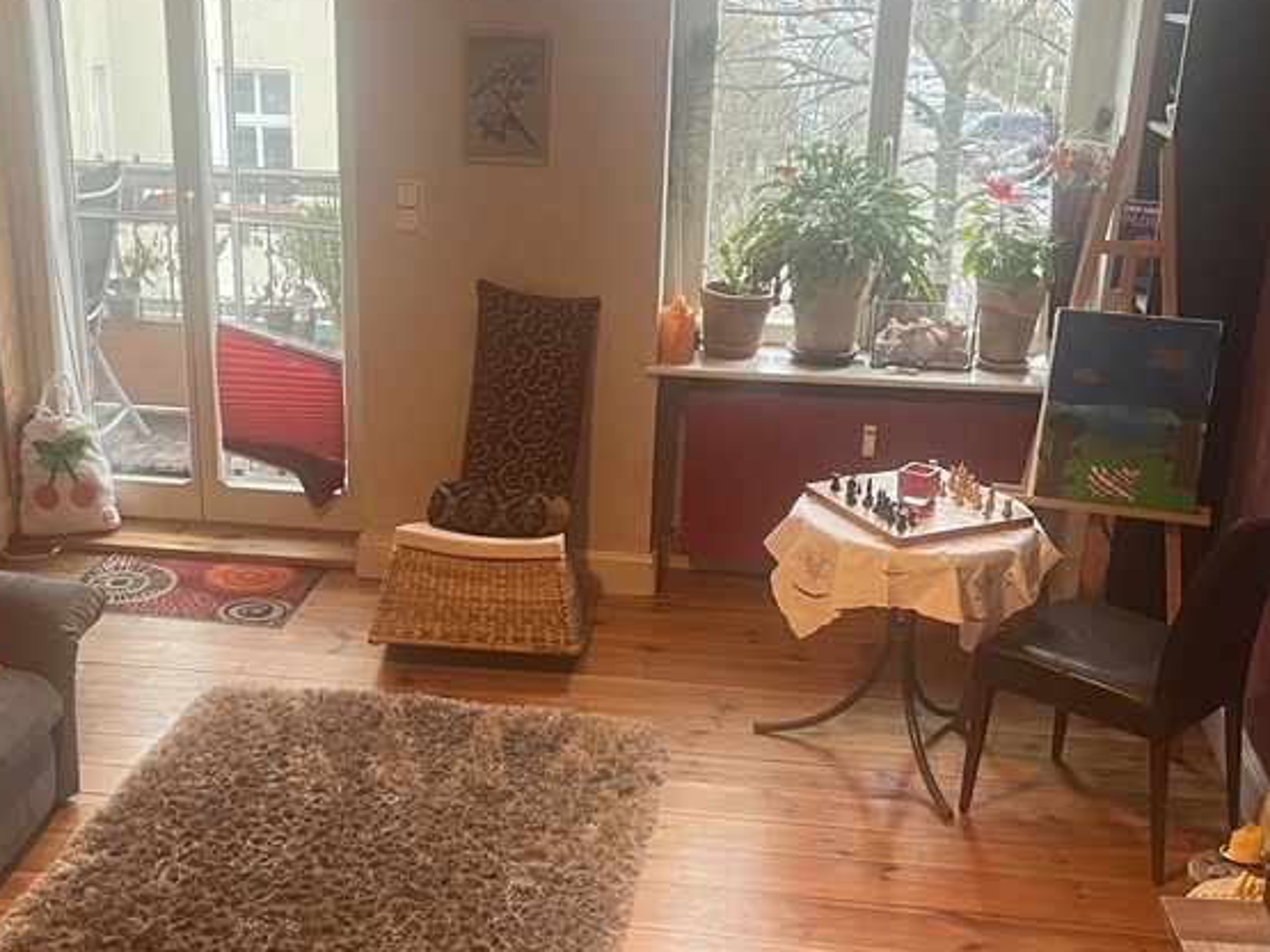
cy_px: 606
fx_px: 1761
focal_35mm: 48
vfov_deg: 30.1
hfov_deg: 39.6
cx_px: 561
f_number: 1.6
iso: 400
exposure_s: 1/50
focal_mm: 5.1
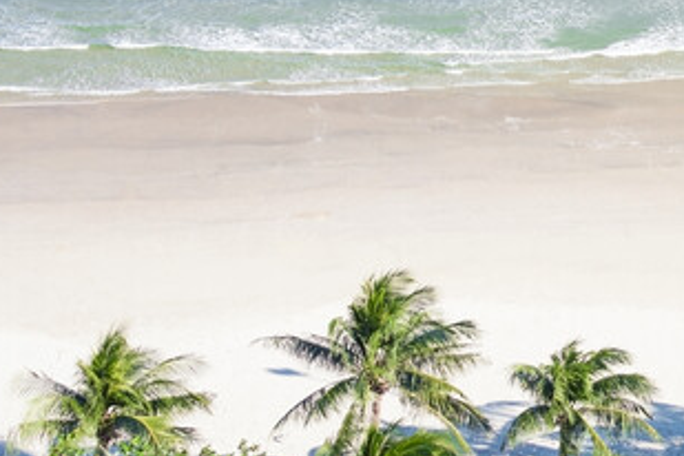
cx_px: 673
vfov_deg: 19.4
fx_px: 1292
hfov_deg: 28.0
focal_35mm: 68
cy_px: -1
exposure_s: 1/160
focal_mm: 28
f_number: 6.3
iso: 64
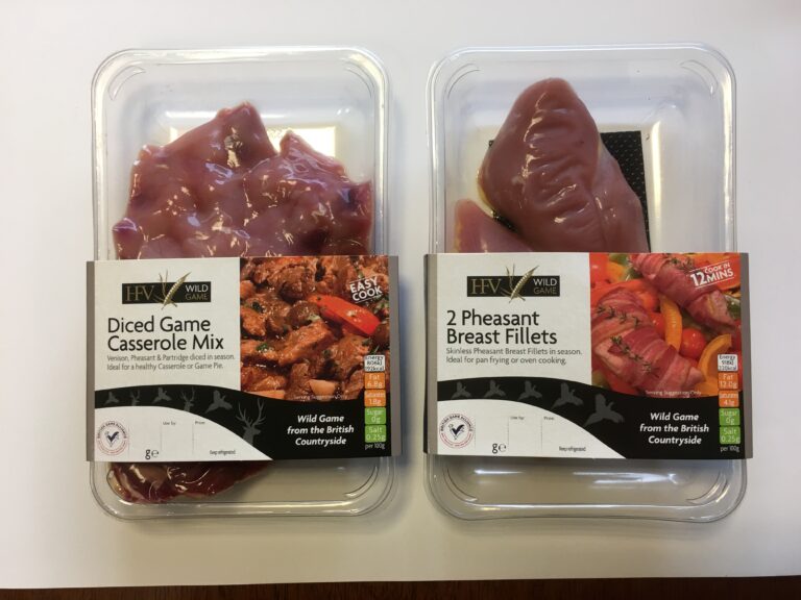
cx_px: 400
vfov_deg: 48.2
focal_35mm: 29
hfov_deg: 61.7
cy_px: 300
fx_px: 671
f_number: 2.2
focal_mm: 4.15
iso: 40
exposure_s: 1/33
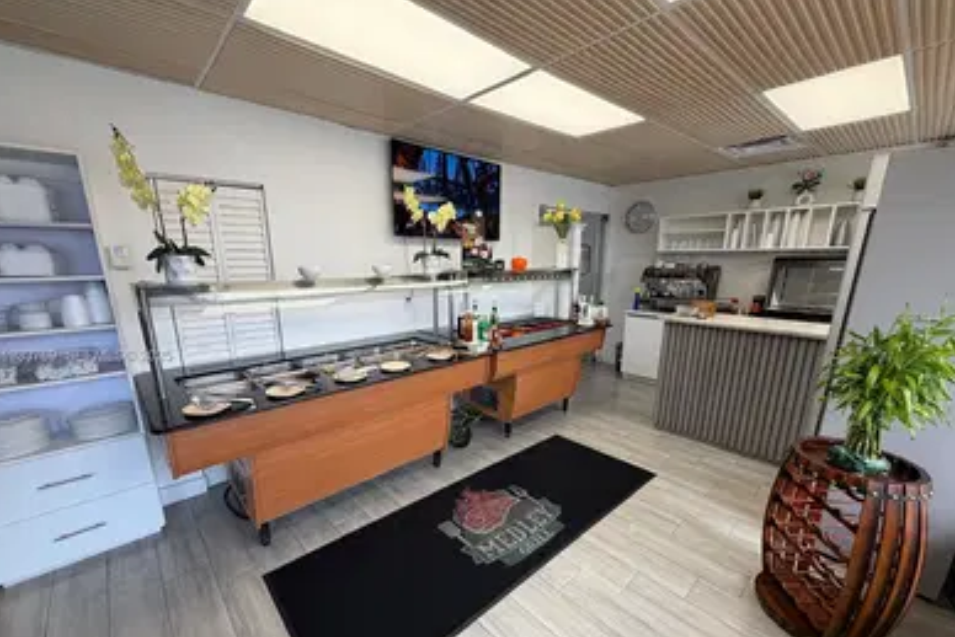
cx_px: 473
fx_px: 398
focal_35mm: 15
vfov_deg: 77.1
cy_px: 357
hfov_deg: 100.4
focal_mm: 2.22
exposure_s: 1/120
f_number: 2.2
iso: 100
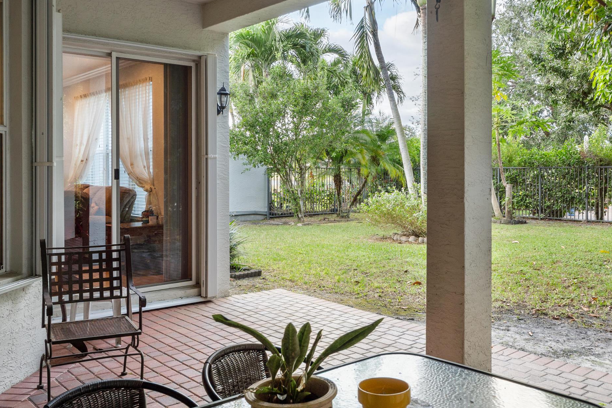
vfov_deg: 40.0
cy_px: 206
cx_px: 329
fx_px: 561
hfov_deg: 57.2
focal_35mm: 33
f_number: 8
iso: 100
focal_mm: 20
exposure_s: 1/8
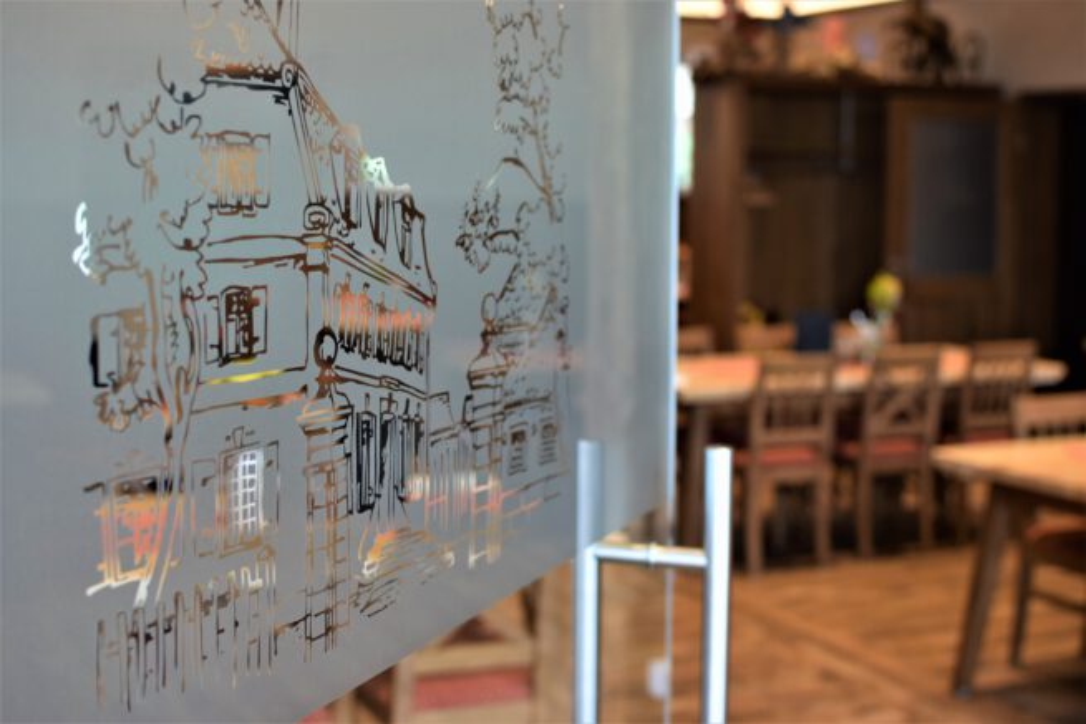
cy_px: 362
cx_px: 543
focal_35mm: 52
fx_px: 1584
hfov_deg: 37.8
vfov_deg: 25.8
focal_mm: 35
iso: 800
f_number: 3.2
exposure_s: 1/60
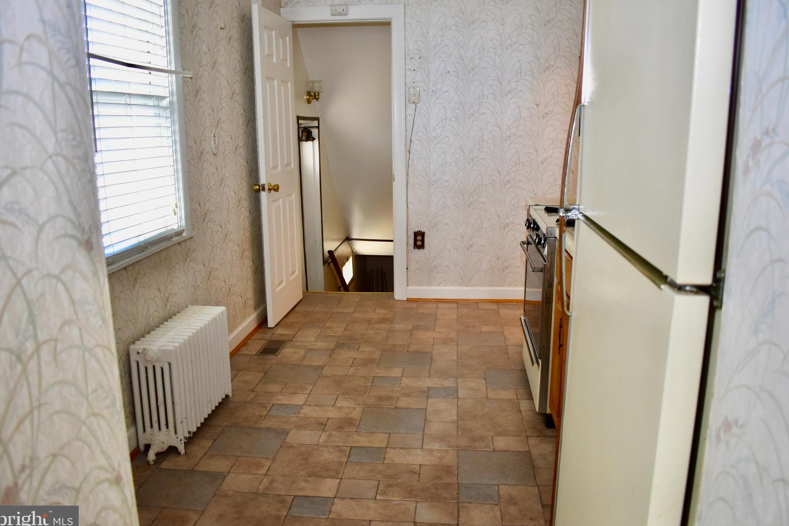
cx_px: 399
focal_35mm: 28
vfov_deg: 46.4
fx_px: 614
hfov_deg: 65.5
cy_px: 262
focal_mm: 18
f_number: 3.5
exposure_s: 1/125
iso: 900
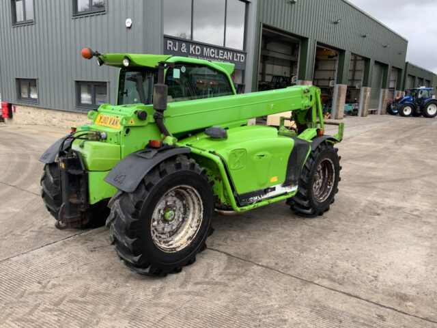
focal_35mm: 29
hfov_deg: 61.7
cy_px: 164
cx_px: 218
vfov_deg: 48.2
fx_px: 366
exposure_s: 1/122
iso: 20
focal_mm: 3
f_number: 1.8
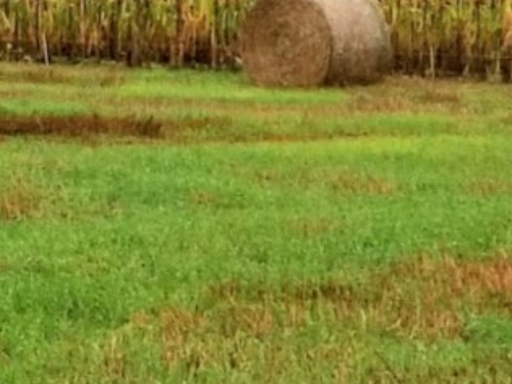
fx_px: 4911
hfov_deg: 5.6
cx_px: -998
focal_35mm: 332
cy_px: -334
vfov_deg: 4.4
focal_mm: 6
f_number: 2.4
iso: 80
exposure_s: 1/30
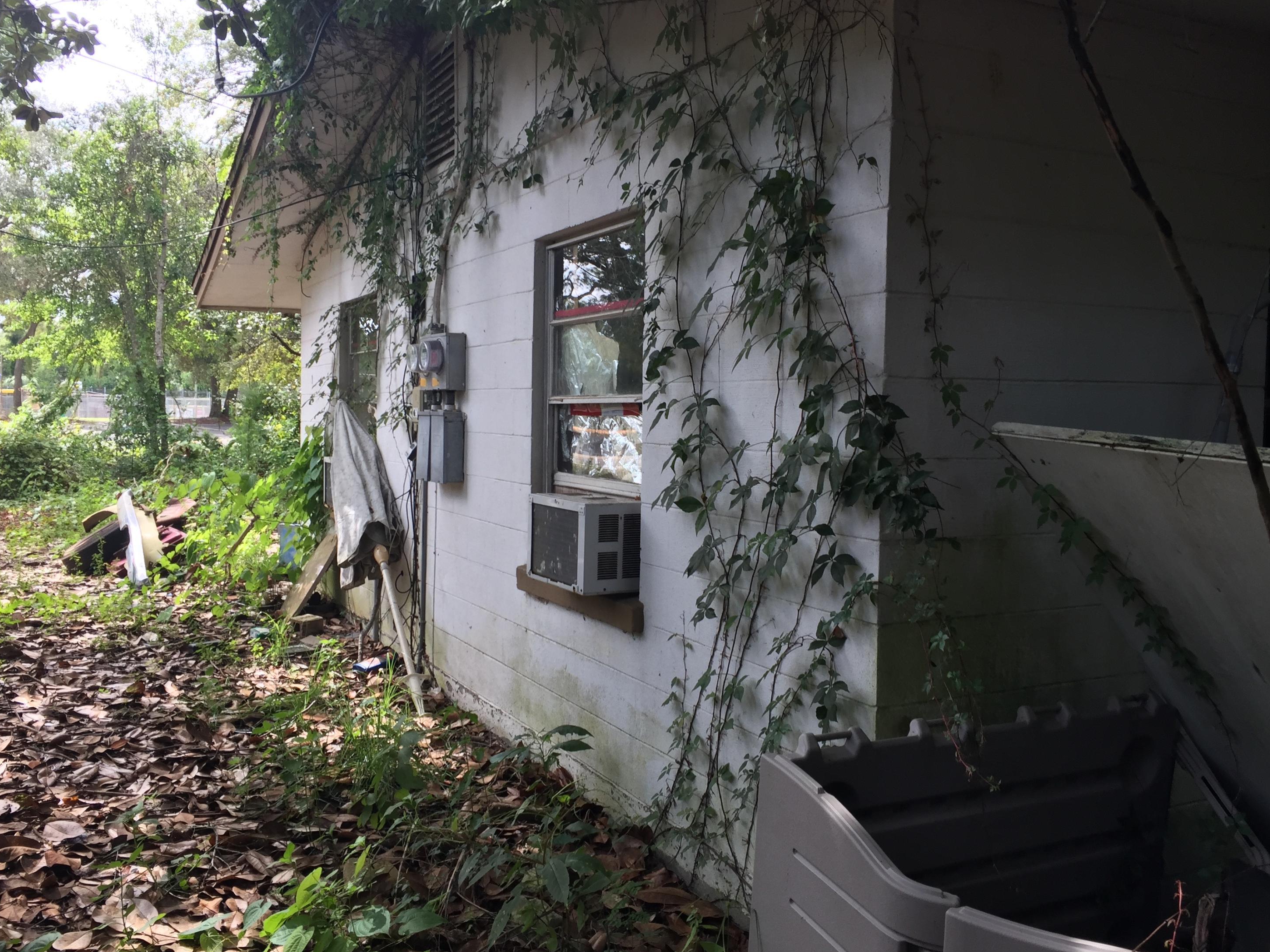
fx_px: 1101
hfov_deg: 60.0
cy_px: 484
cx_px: 618
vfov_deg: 46.8
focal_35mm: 30
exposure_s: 1/225
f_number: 2.2
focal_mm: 4.15
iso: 32
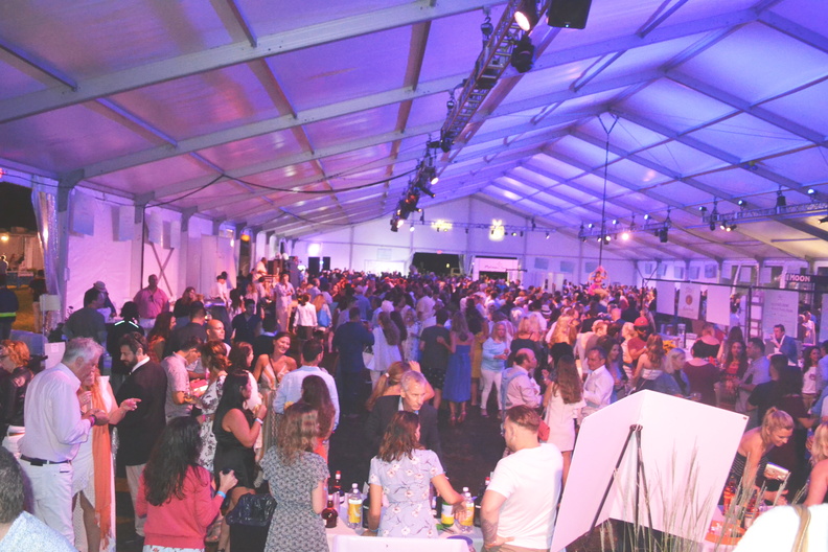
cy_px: 276
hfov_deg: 61.9
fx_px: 690
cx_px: 414
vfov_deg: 43.6
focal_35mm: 30
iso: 3200
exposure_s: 1/60
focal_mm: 20
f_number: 3.8
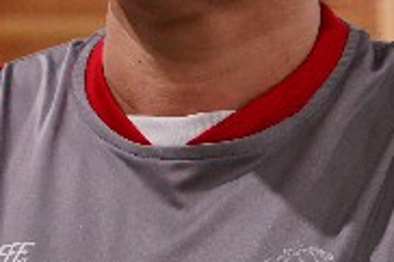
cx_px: 299
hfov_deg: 6.7
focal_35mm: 309
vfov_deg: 4.4
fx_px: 3379
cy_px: -24
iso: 3200
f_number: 4
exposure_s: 1/400
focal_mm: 59
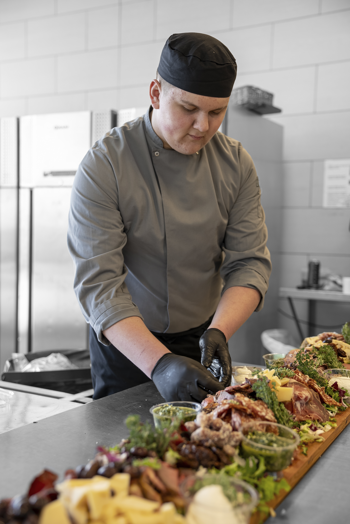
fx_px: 597
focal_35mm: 41
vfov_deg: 47.4
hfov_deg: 32.7
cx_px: 175
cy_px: 262
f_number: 2.8
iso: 100
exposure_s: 1/50
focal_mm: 41
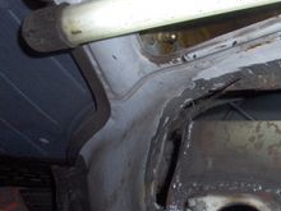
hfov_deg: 35.6
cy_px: 169
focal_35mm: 51
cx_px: 245
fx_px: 414
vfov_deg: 28.0
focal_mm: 5.8
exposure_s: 1/60
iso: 94
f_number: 5.6
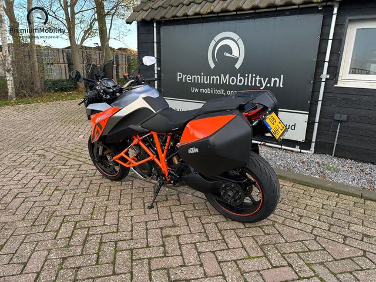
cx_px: 188
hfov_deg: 71.6
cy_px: 141
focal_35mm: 24
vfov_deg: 56.8
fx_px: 261
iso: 80
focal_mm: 6.86
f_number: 1.78
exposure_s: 1/241
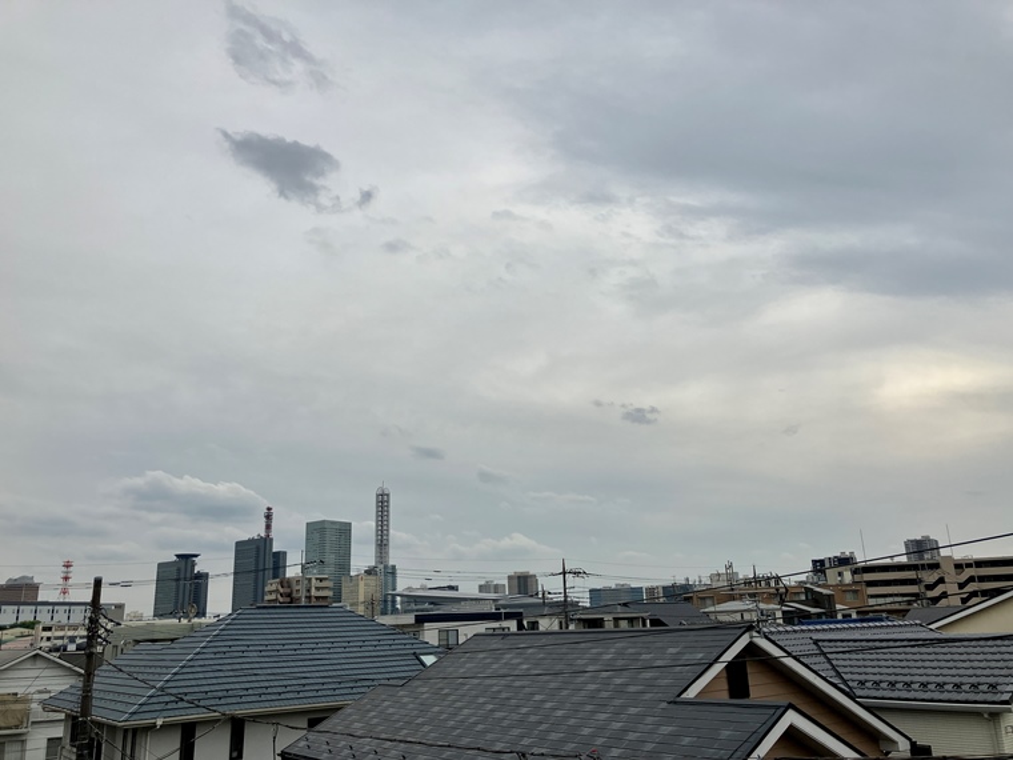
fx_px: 819
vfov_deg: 49.7
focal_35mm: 28
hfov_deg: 63.4
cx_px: 506
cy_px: 380
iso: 32
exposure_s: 1/3472
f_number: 1.8
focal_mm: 3.99
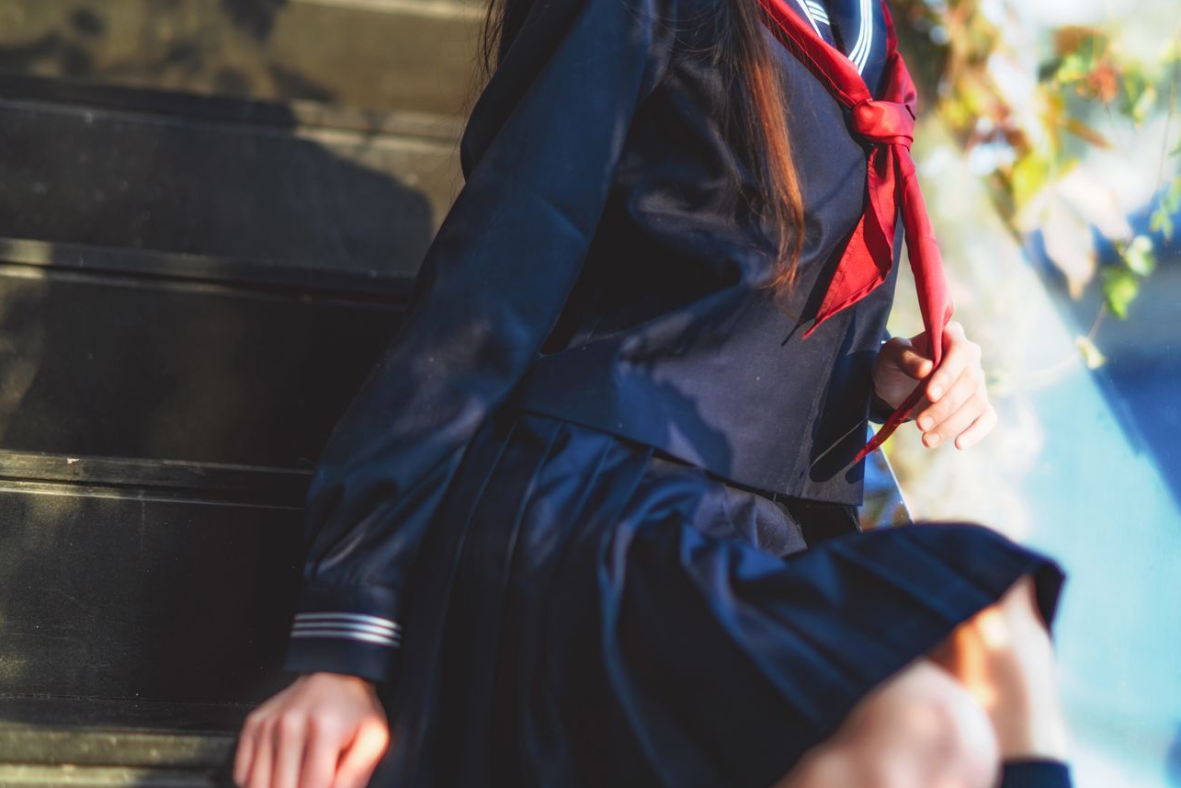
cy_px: 440
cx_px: 749
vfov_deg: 19.5
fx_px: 2296
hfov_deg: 28.7
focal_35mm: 70
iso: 100
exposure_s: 1/800
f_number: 1.4
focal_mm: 50
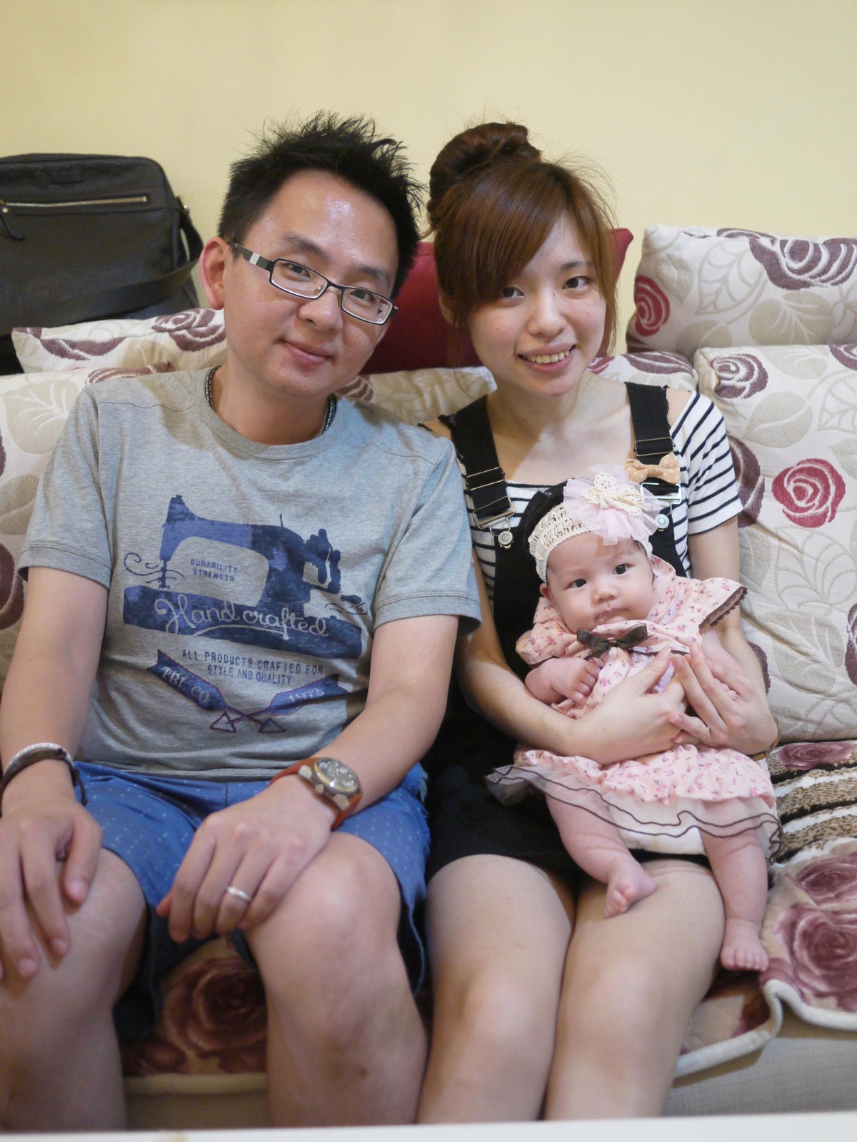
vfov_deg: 46.8
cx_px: 428
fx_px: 1320
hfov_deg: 36.0
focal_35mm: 40
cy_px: 571
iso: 800
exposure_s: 1/60
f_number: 1.7
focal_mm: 20
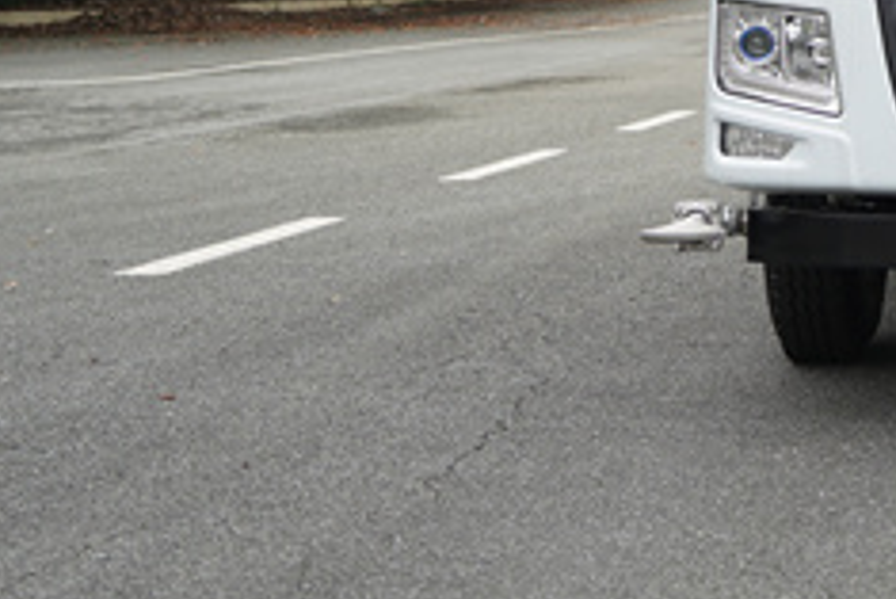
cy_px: -376
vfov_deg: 11.9
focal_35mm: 109
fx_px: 2714
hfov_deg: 17.5
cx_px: 1186
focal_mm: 32
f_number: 3.2
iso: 100
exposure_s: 1/400
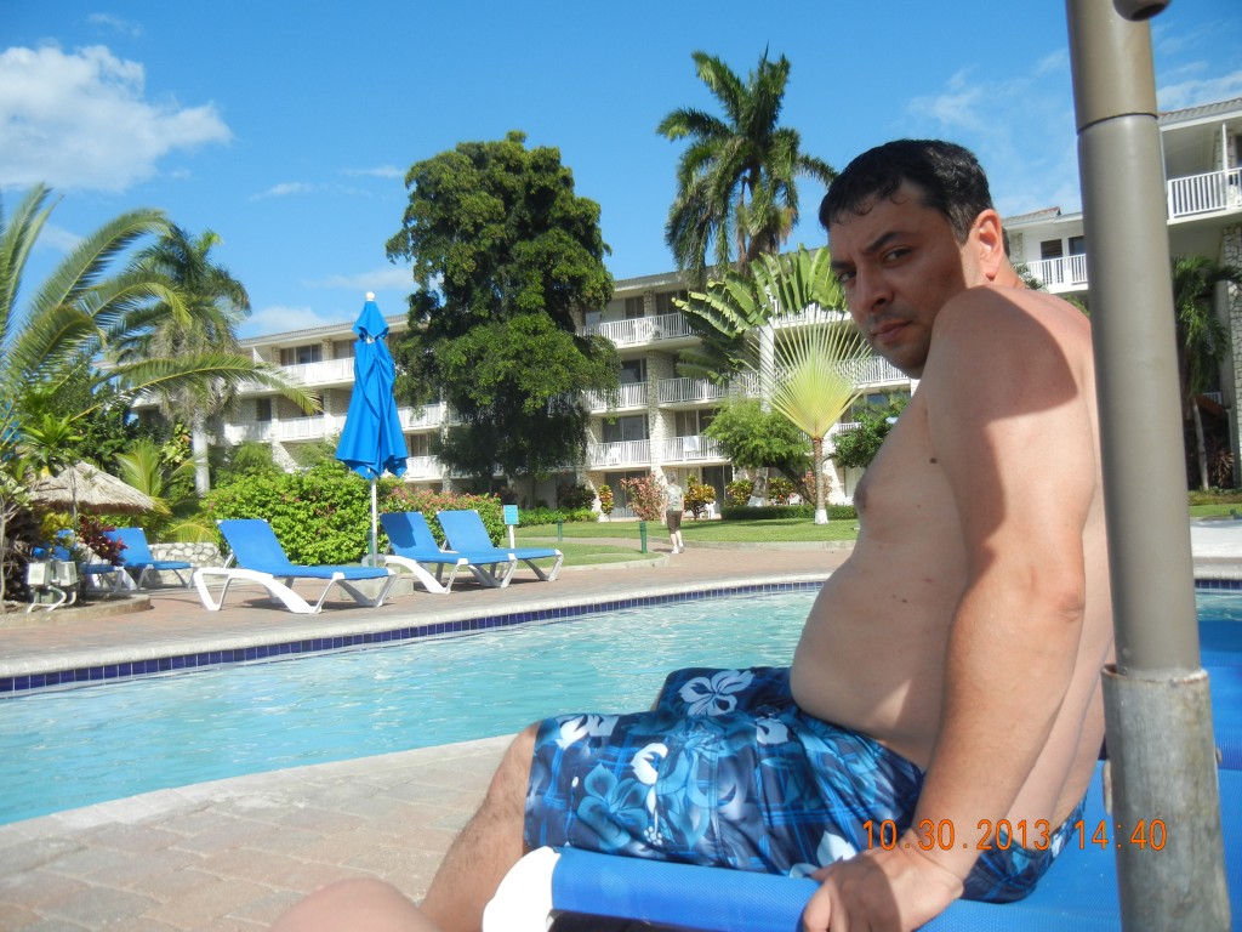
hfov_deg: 60.0
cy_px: 466
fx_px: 1076
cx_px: 621
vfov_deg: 46.8
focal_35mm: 30
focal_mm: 5.4
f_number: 7
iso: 160
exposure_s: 1/390
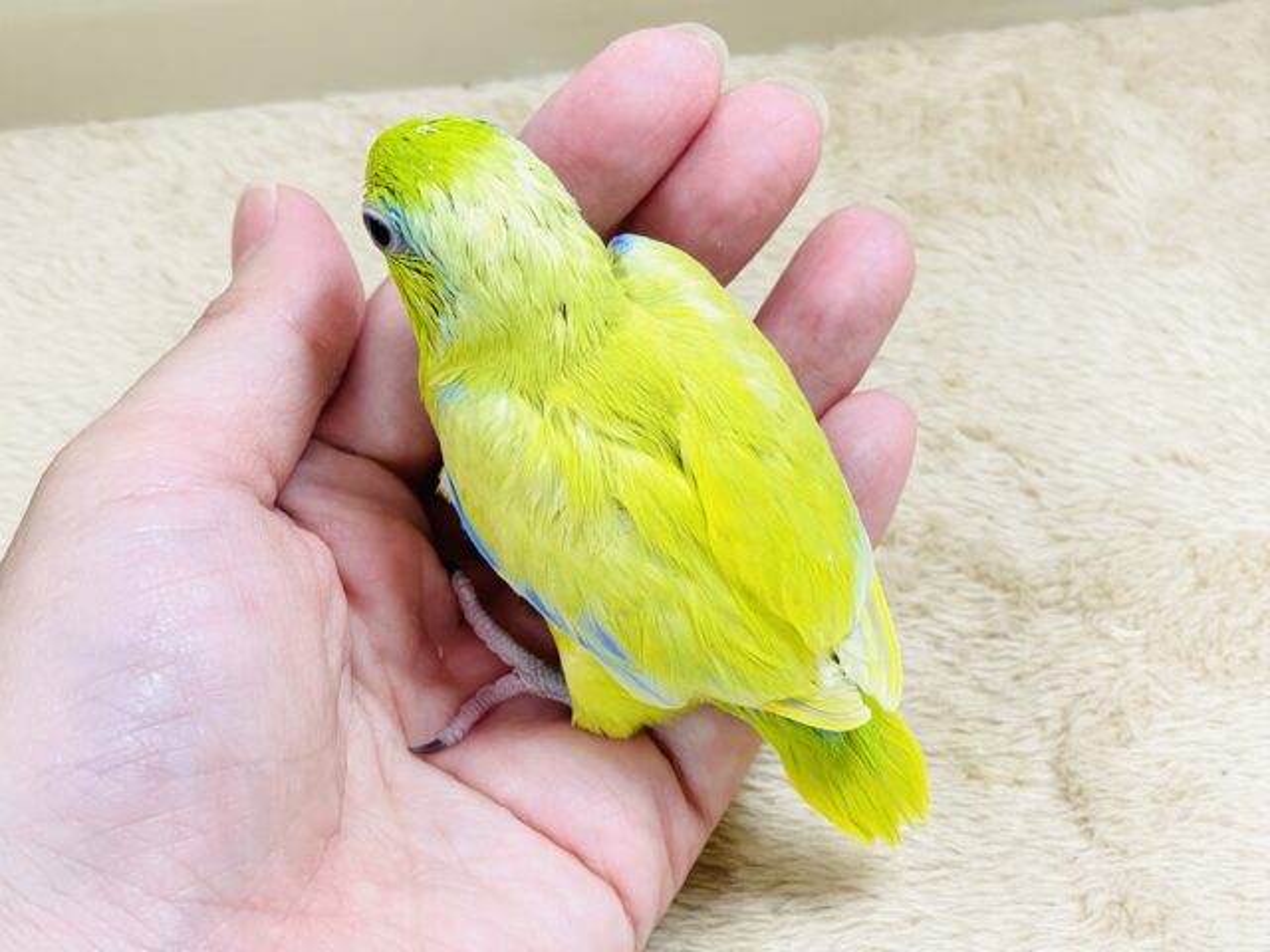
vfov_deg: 28.0
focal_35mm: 52
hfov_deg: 36.8
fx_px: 1908
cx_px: 635
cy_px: 476
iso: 125
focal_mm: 6
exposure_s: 1/99
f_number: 2
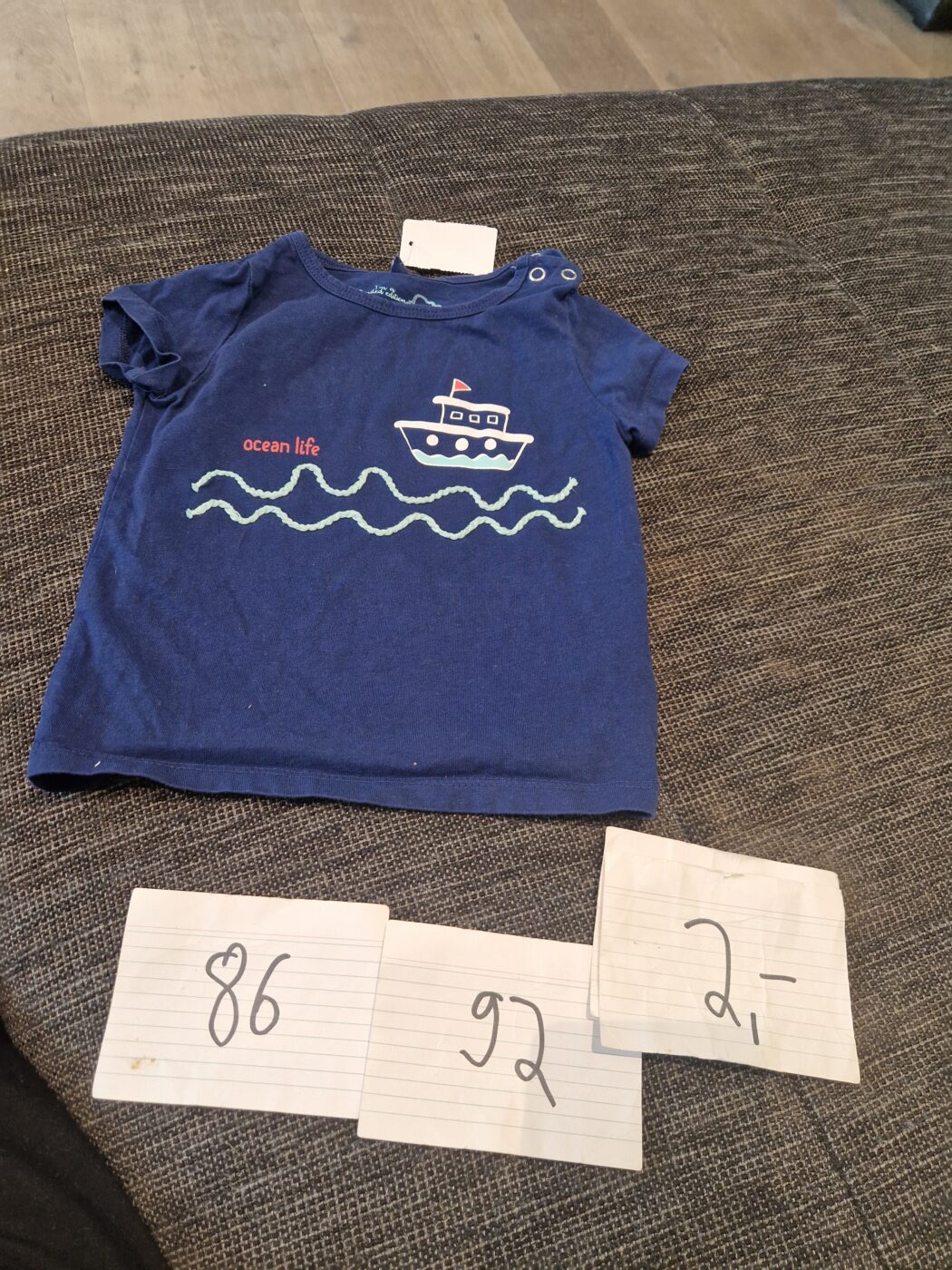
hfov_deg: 58.9
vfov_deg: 73.9
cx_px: 476
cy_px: 635
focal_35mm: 23
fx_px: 843
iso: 50
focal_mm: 5.4
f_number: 1.8
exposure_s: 1/100
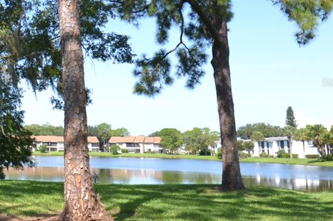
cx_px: -83
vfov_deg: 25.2
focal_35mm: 53
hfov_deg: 30.6
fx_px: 493
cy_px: 82
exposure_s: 1/160
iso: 100
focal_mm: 13
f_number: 6.3
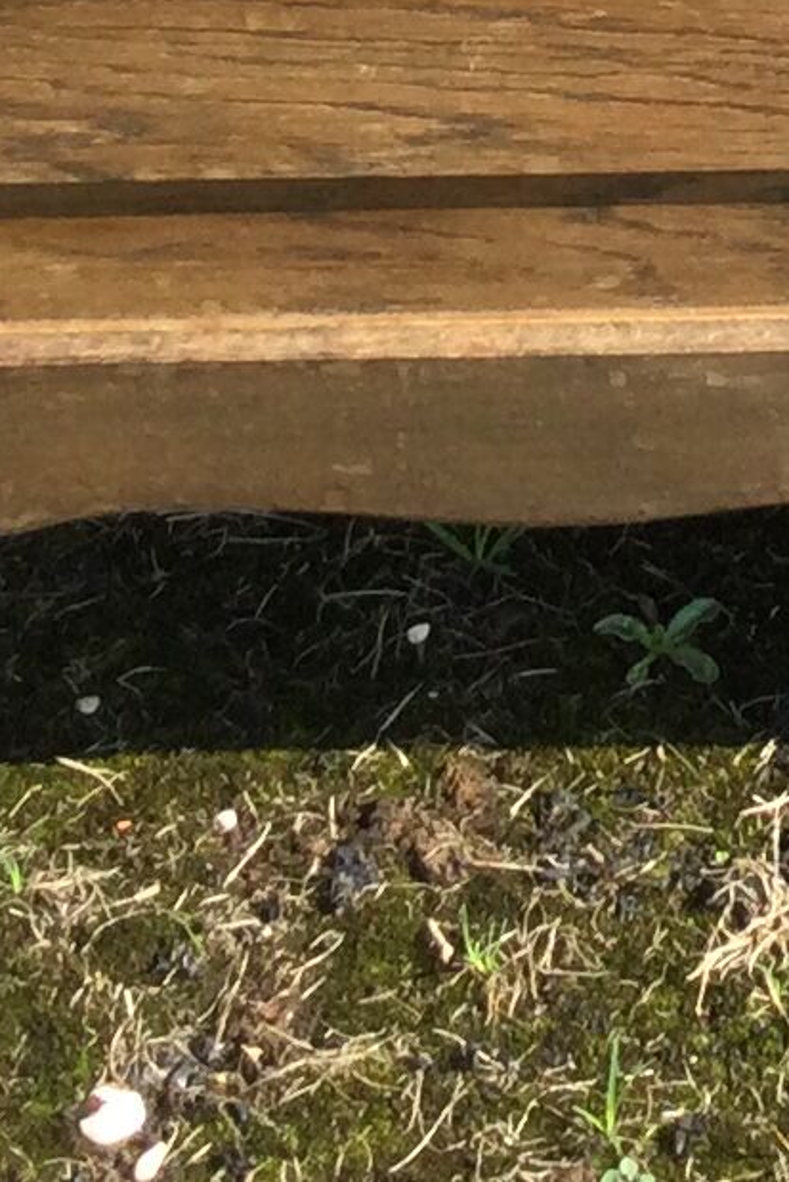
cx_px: 1418
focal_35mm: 170
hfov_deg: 7.8
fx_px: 5585
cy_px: -754
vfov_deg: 11.4
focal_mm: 3.3
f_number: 2.4
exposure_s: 1/351
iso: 25
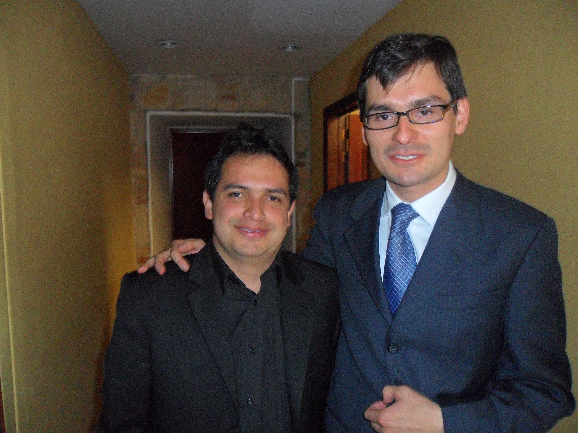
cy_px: 216
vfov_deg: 51.4
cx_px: 289
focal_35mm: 27
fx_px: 451
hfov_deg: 65.3
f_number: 3.5
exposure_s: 1/15
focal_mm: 4.9
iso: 400
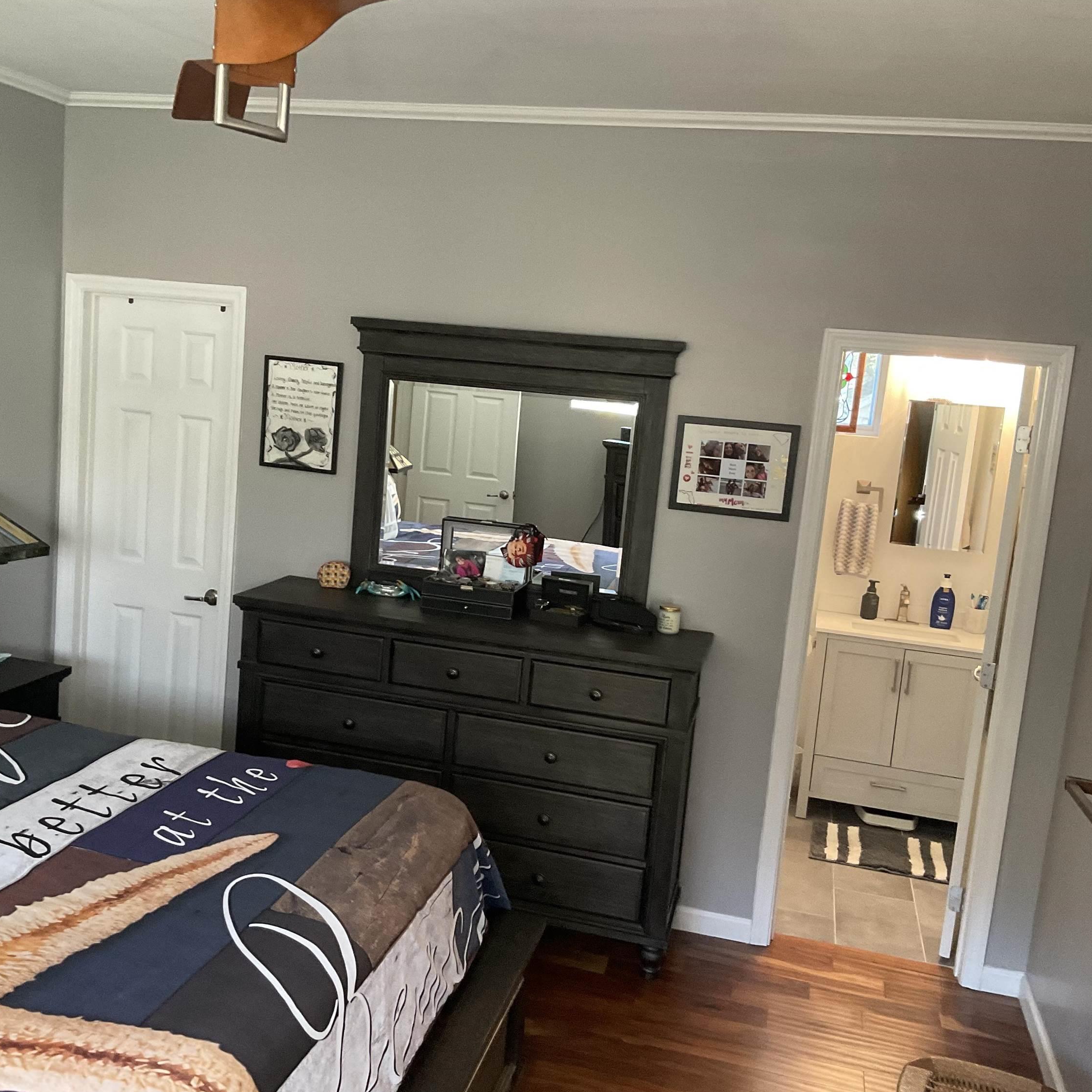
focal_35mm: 35
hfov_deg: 47.1
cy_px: 547
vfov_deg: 47.2
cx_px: 483
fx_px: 1249
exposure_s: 1/60
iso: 160
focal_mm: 3
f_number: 1.8
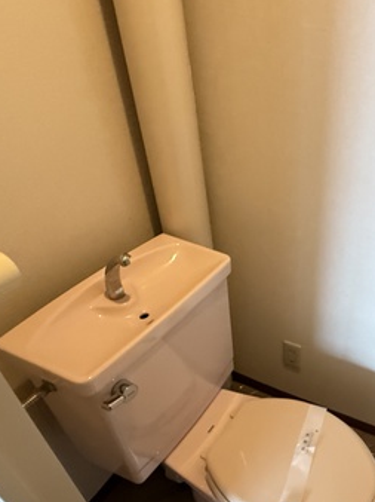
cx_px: 357
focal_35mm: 29
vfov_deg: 61.4
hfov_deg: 42.8
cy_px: 289
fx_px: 419
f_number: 2.2
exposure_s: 1/60
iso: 640
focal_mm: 2.22
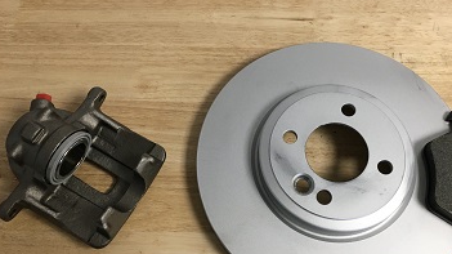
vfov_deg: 32.8
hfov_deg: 55.2
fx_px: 431
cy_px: 130
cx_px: 246
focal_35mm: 36
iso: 40
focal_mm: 4.15
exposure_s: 1/30
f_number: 2.2
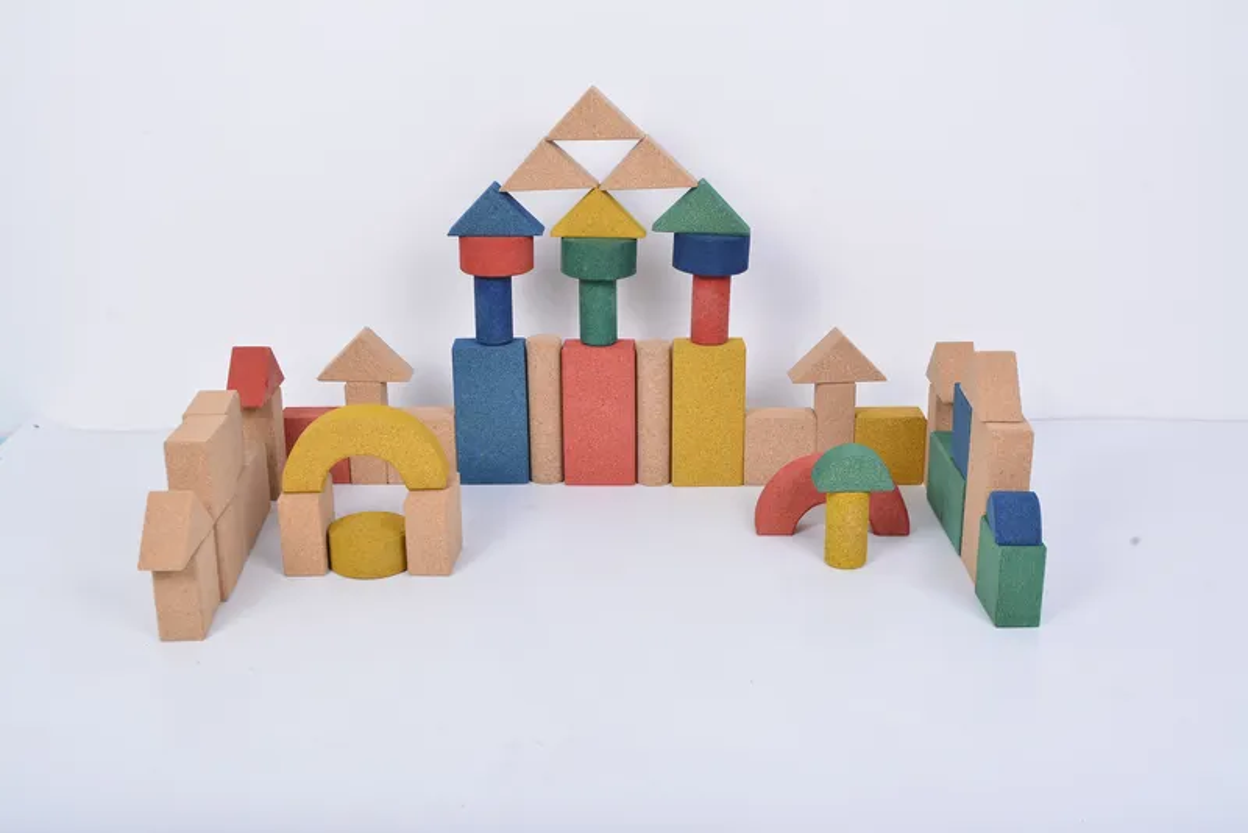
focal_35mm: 44
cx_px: 624
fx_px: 1508
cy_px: 416
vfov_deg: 30.9
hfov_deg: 44.9
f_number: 9
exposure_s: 1/125
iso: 640
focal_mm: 29
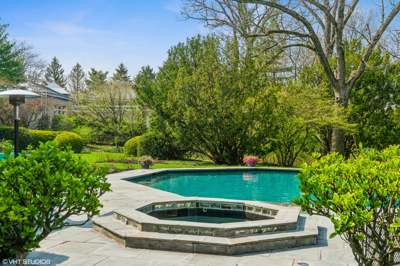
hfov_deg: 44.5
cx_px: 200
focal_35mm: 44
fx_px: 489
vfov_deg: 30.5
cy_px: 133
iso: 200
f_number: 8
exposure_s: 1/1000
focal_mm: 44
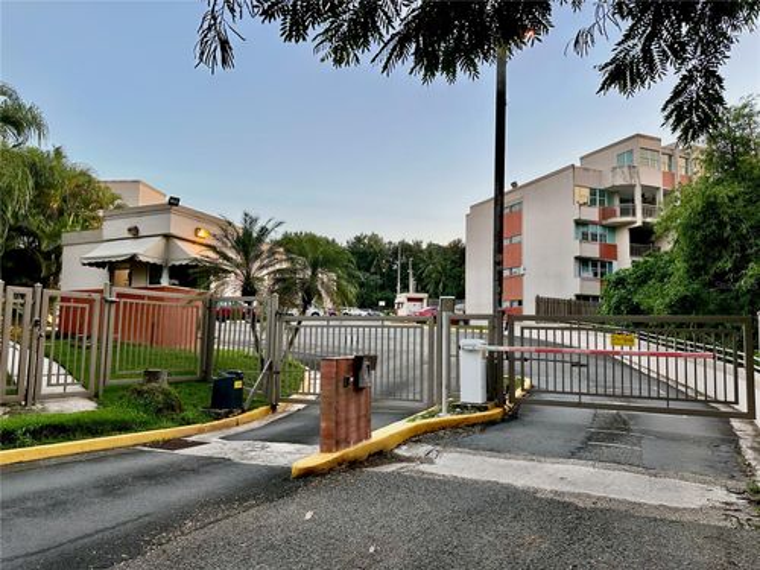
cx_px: 380
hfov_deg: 71.6
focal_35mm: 24
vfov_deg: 56.8
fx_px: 527
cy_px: 285
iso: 64
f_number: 1.78
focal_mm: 6.86
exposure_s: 1/215
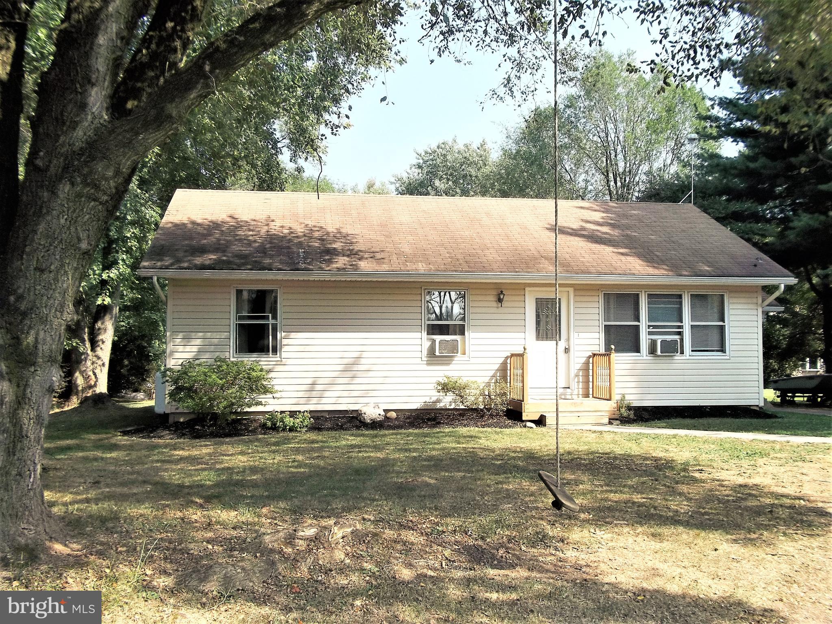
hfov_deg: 56.8
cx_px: 416
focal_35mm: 32
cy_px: 312
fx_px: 769
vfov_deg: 44.2
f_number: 8.8
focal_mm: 5.7
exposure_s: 1/80
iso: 80
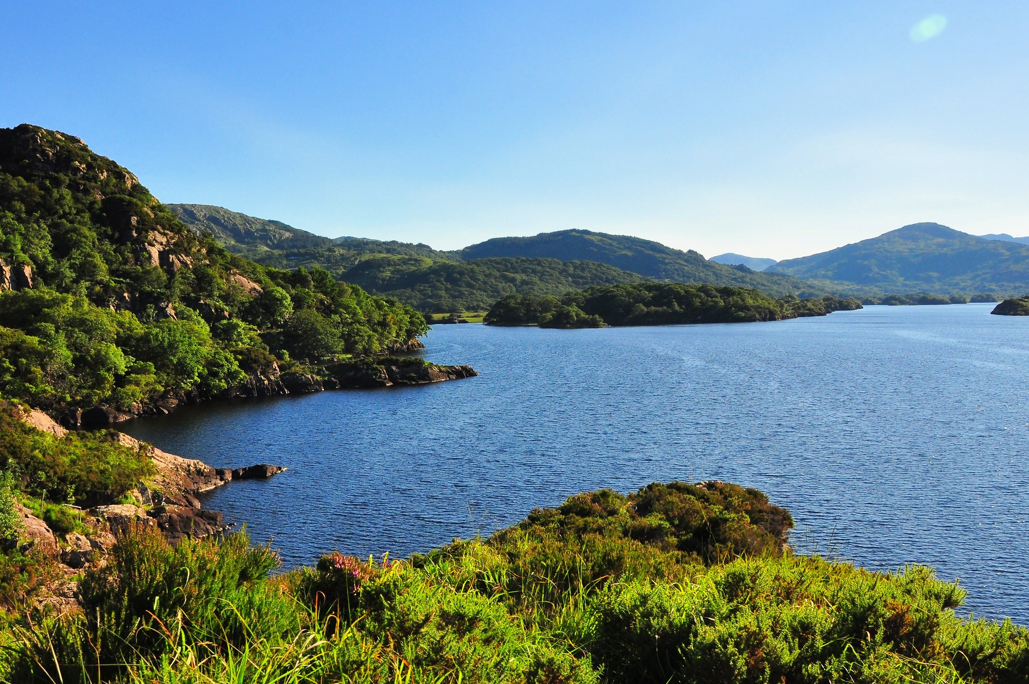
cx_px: 424
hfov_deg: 54.2
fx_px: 999
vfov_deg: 37.7
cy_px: 294
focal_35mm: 35
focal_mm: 18
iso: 400
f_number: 11
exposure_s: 1/500
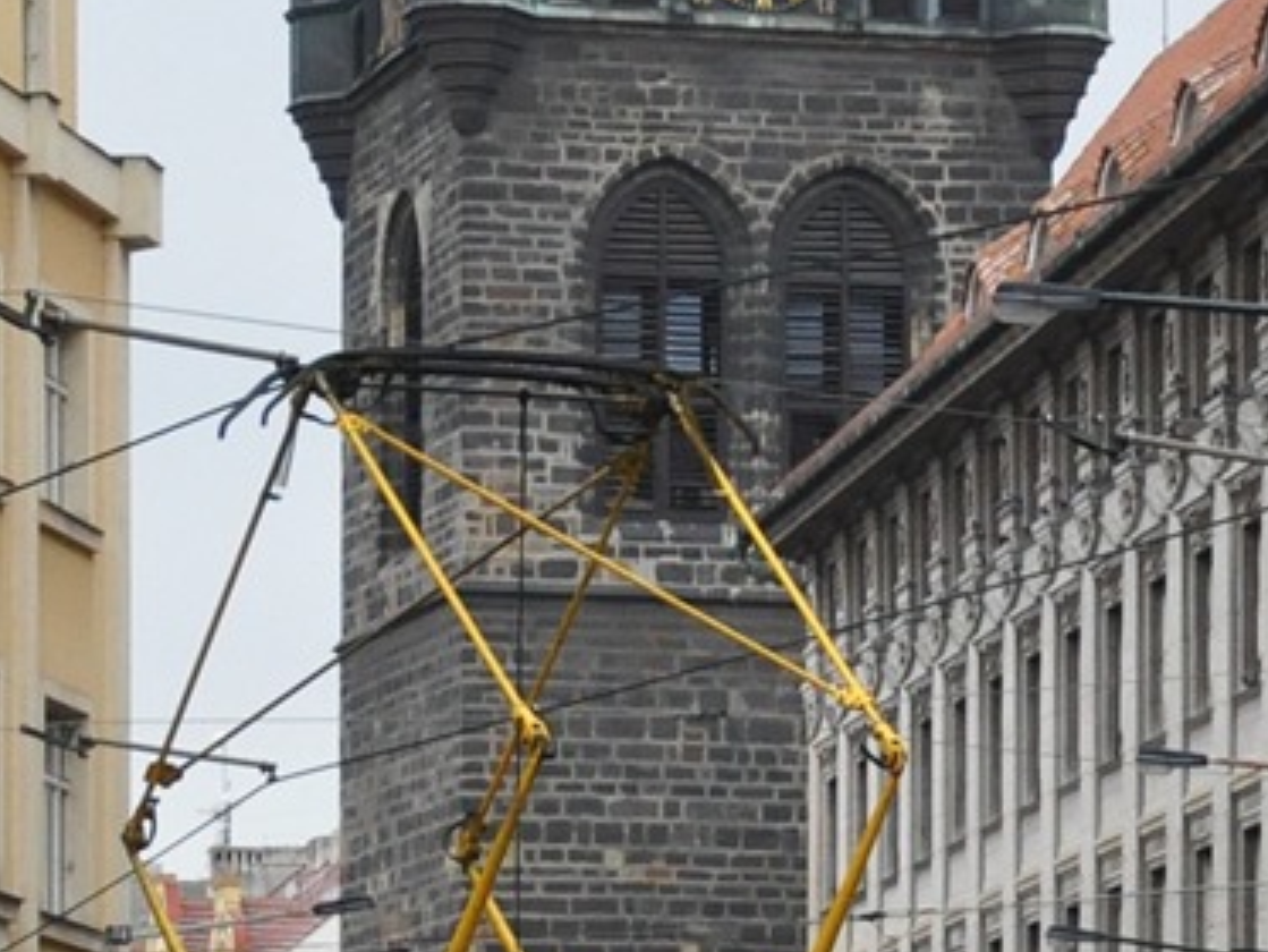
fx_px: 5093
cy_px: 1209
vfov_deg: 10.5
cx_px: 350
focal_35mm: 139
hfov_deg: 14.1
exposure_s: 1/500
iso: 1100
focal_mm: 30
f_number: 4.2
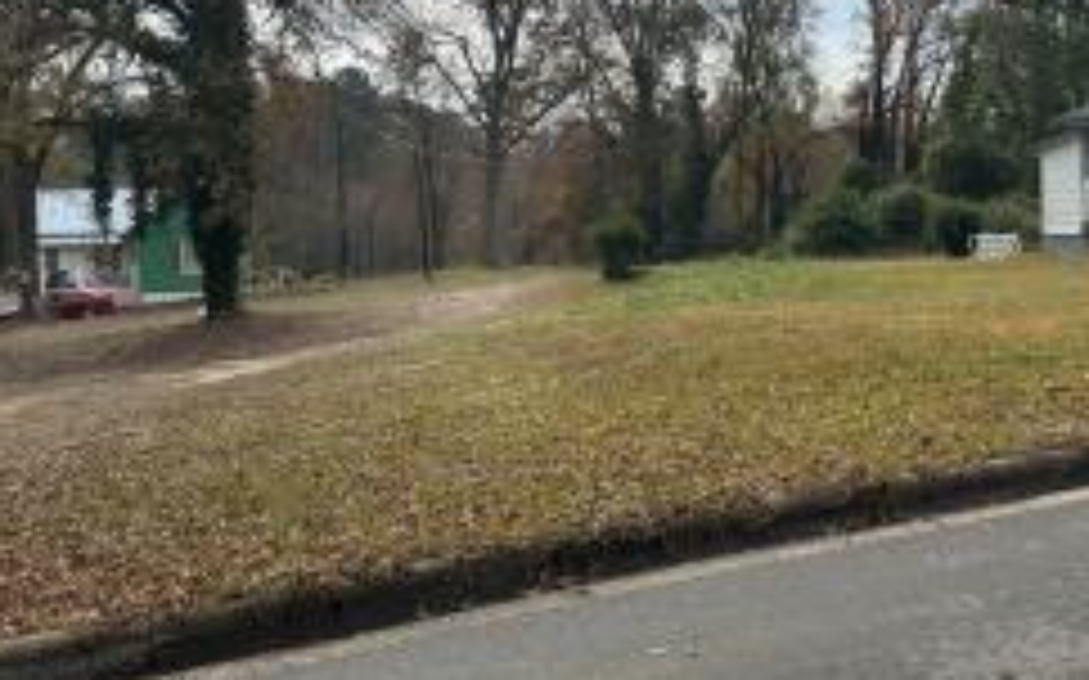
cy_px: 257
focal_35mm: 42
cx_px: 594
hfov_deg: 47.2
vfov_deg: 30.4
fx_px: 1246
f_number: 1.78
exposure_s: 1/5000
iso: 80
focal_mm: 6.86
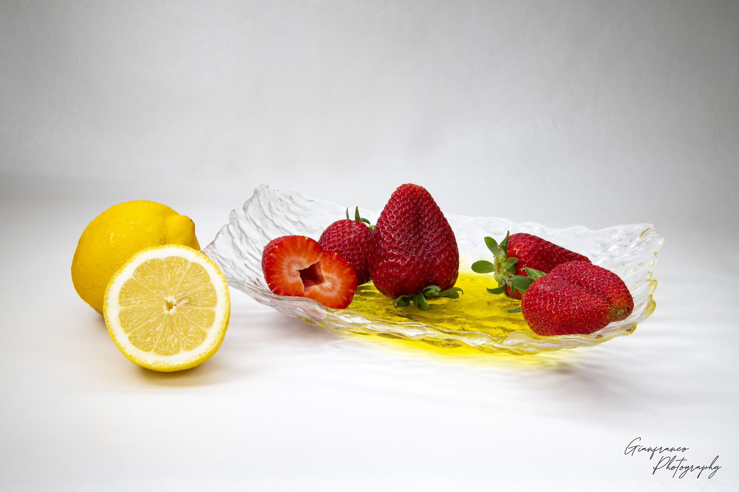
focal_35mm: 66
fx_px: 1354
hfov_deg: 30.5
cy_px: 246
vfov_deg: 20.6
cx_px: 370
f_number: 18
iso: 100
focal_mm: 66
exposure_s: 6
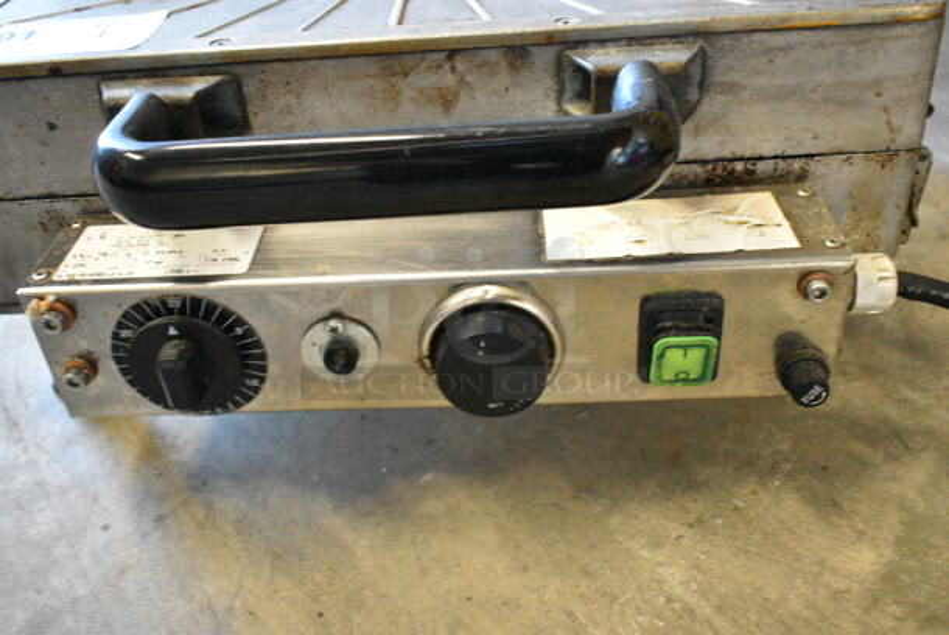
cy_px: 318
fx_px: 950
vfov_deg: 37.0
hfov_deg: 53.1
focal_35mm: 36
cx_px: 474
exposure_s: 1/125
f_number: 3.8
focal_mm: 24
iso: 6400
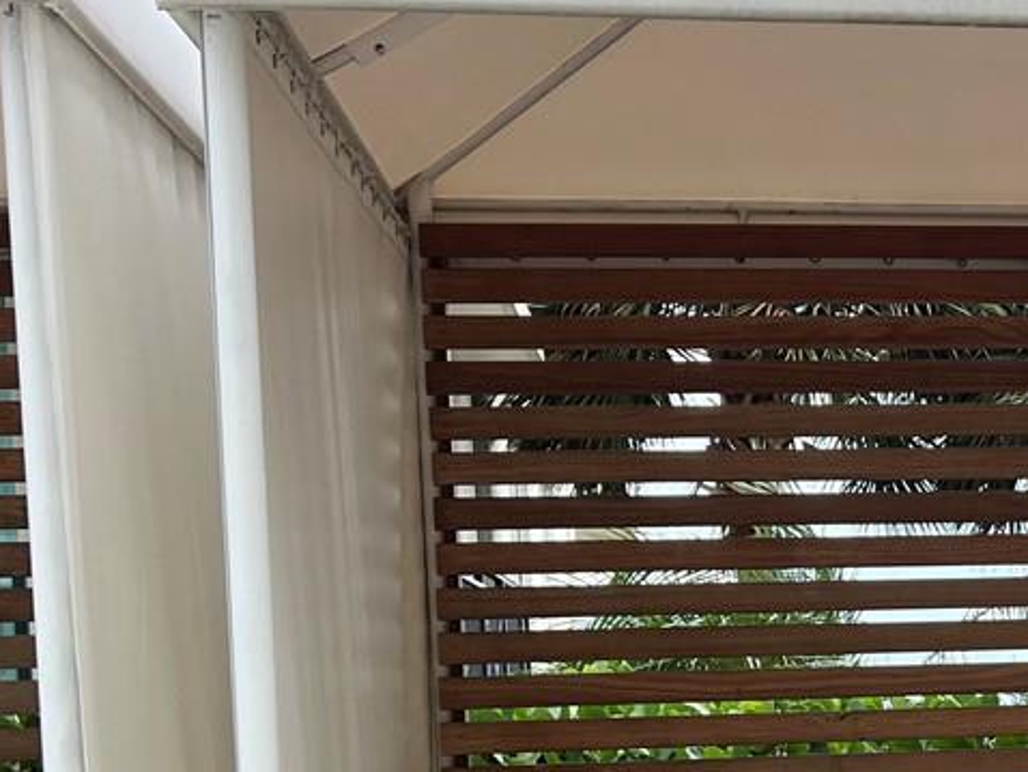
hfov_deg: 21.0
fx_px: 2585
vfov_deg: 16.6
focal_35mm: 87
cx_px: 1219
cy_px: 809
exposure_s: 1/1252
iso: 50
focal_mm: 5.7
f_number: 1.5
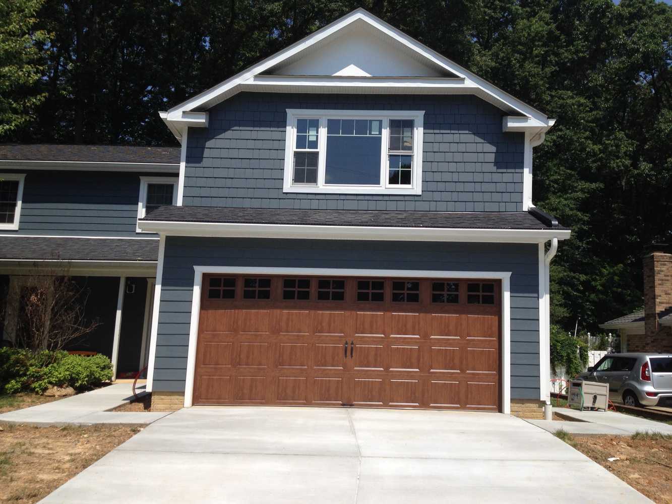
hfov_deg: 52.6
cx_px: 336
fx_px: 680
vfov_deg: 40.7
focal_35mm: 35
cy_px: 252
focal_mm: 4.28
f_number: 2.4
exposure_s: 1/2404
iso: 50
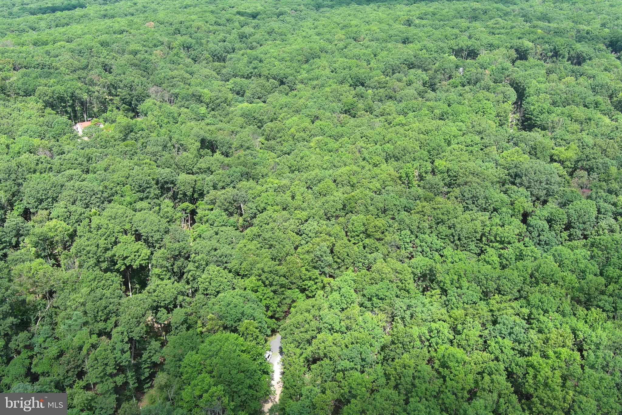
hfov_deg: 63.7
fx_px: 501
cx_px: 311
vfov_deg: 45.0
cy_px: 208
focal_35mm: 29
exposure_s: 1/367
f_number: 2.8
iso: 100
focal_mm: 10.57
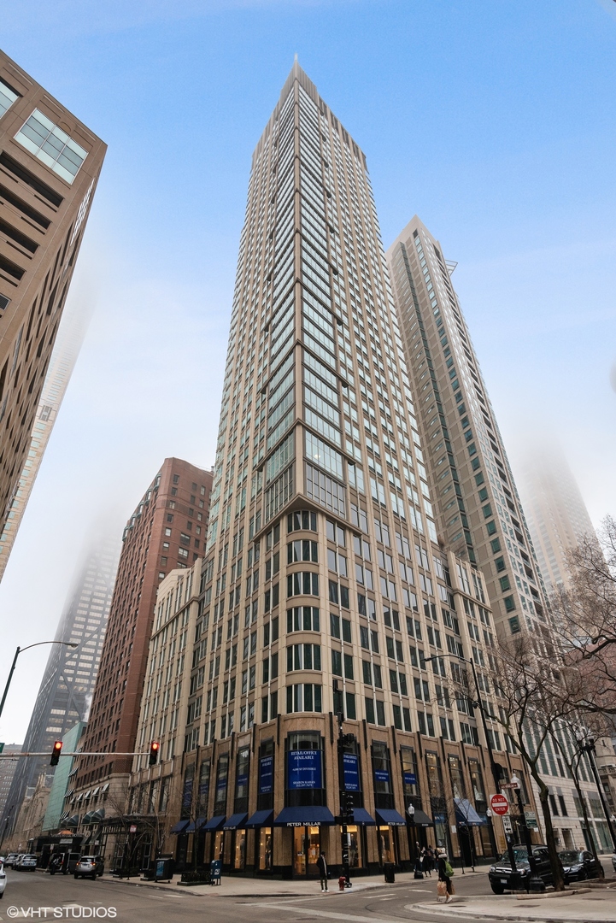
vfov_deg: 84.0
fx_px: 513
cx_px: 308
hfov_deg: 62.0
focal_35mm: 20
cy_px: 462
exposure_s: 1/200
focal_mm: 20
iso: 500
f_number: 8
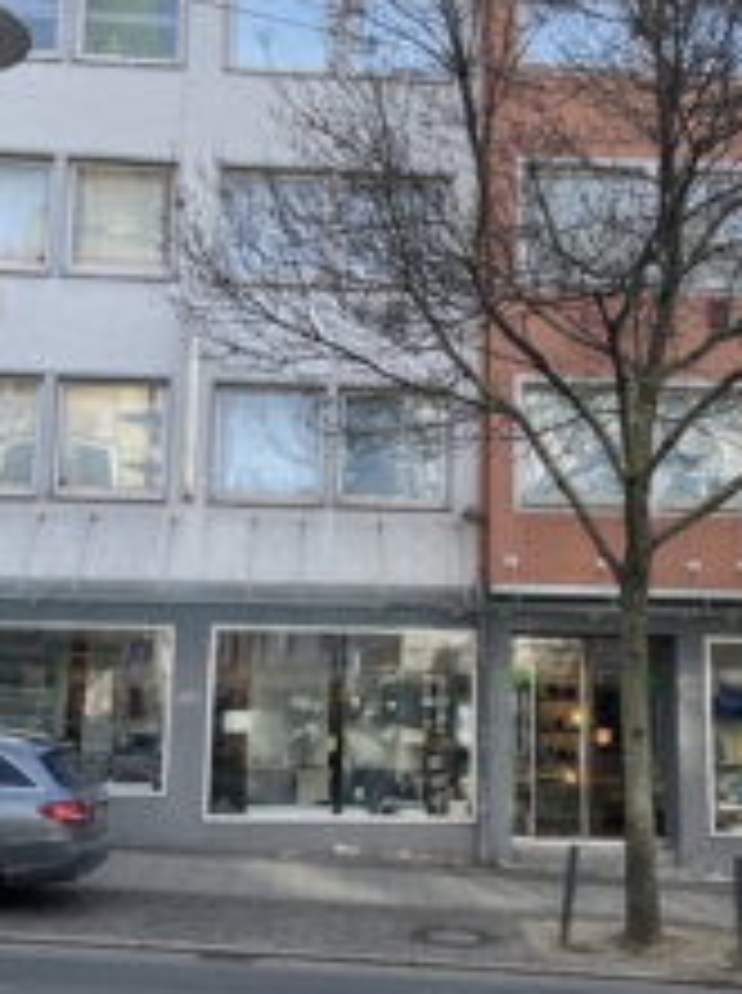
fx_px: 1319
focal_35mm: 46
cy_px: 477
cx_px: 407
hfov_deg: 31.4
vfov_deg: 41.3
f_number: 1.6
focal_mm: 4.2
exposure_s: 1/725
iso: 32
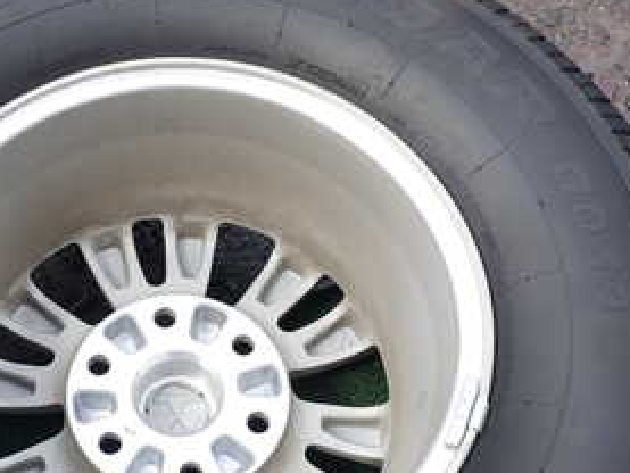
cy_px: 393
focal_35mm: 65
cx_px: 164
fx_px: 1183
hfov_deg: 29.4
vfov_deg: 22.2
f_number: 3.2
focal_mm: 5.4
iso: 100
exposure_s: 1/400
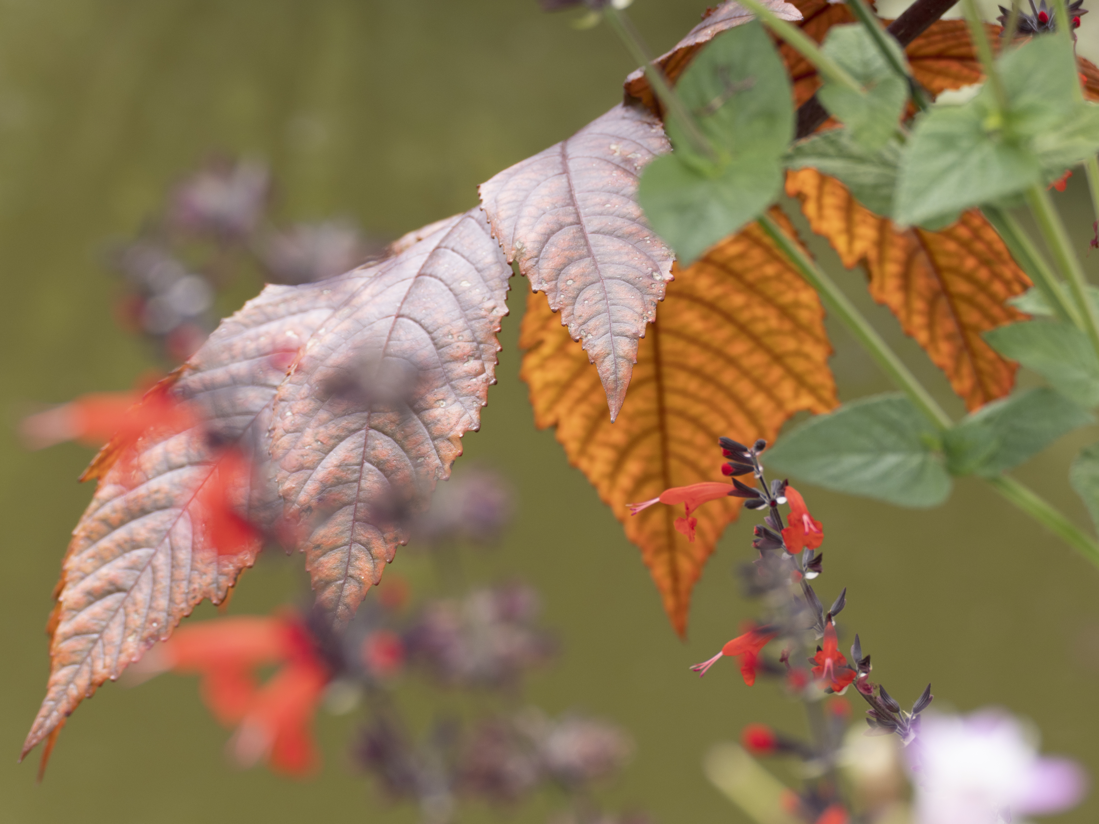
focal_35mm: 177
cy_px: 412
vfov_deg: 8.4
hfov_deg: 11.2
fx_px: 5619
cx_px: 550
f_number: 3.9
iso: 125
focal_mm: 59.97
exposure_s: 1/200
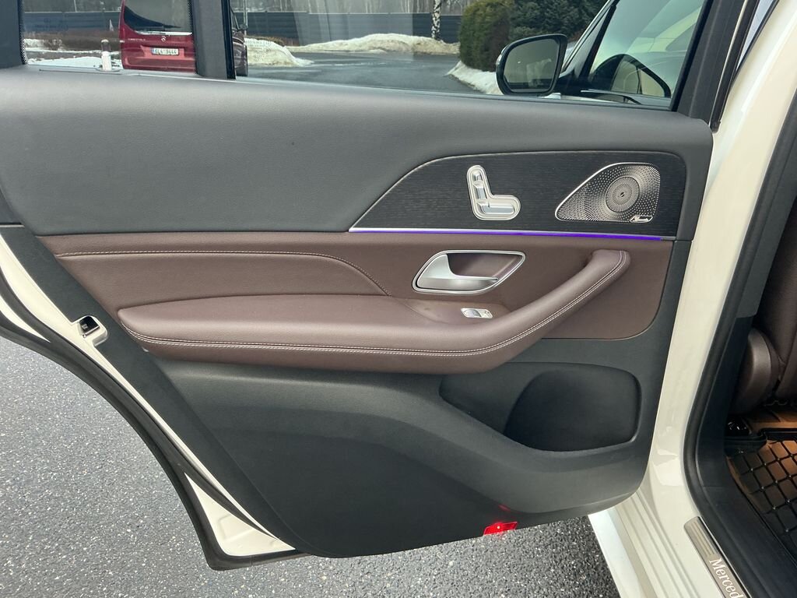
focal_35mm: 29
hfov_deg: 61.7
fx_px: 668
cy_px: 299
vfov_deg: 48.2
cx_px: 398
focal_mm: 3
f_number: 1.8
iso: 100
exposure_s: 1/60
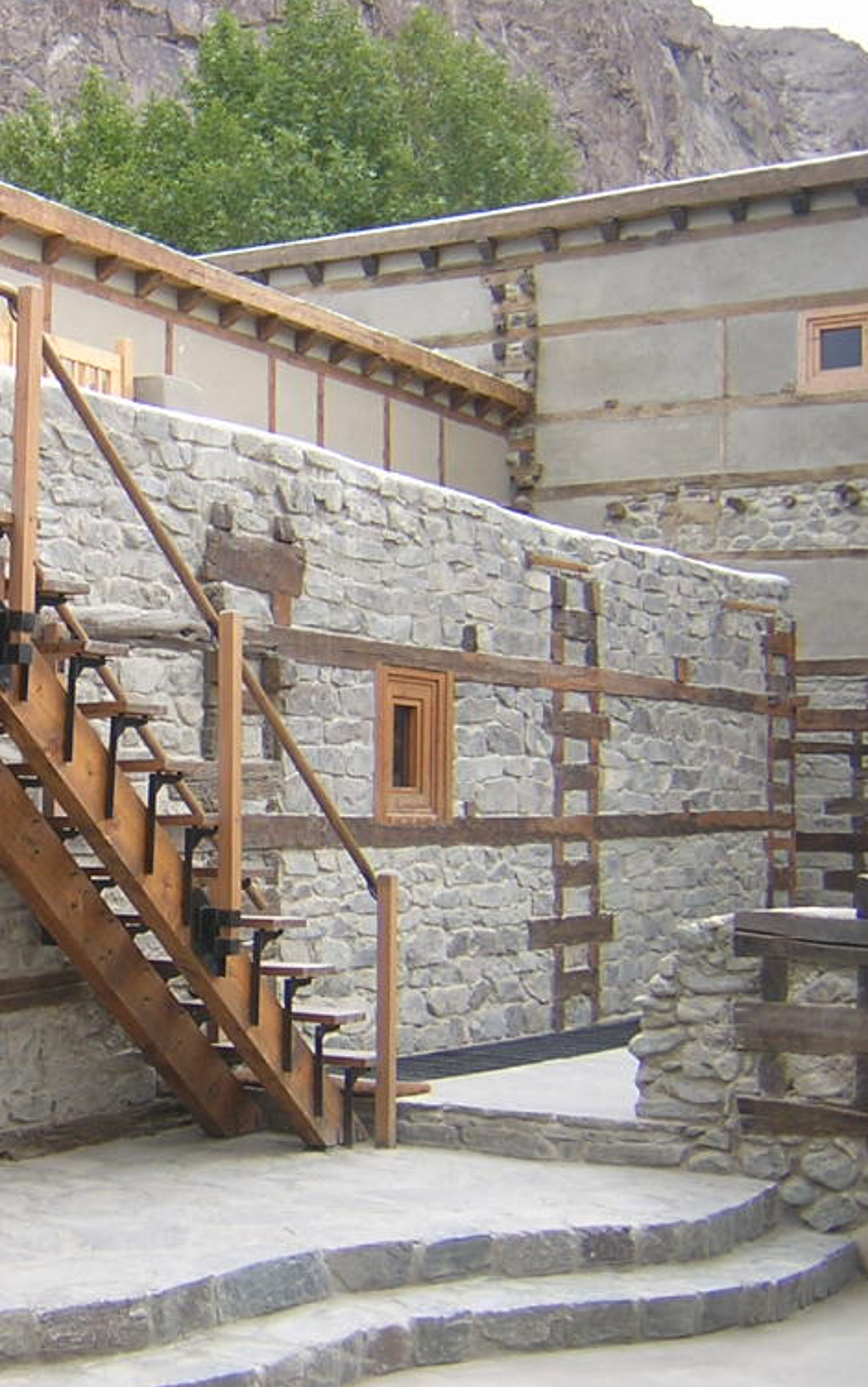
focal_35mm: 52
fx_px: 1966
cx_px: 0
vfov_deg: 38.9
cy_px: 683
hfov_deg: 23.8
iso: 100
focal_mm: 4.7
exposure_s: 1/273
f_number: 2.6
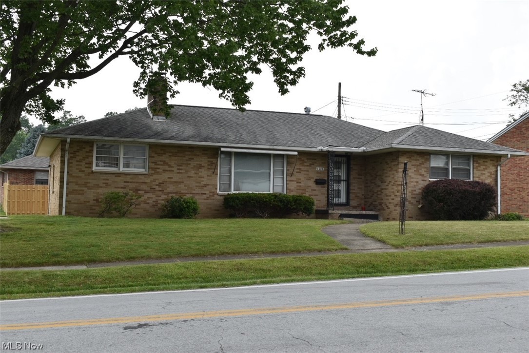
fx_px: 705
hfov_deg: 41.1
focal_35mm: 48
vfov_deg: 28.1
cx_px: 264
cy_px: 176
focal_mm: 32
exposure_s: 1/250
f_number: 8
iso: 125
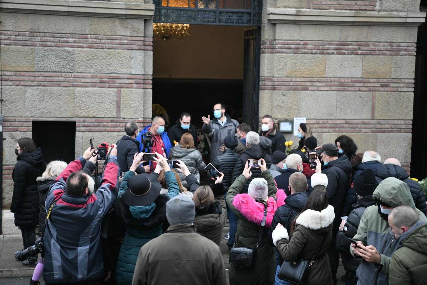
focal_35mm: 70
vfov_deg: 19.5
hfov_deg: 28.8
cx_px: 214
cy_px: 142
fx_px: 830
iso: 3200
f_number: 2.8
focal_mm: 70
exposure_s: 1/1250
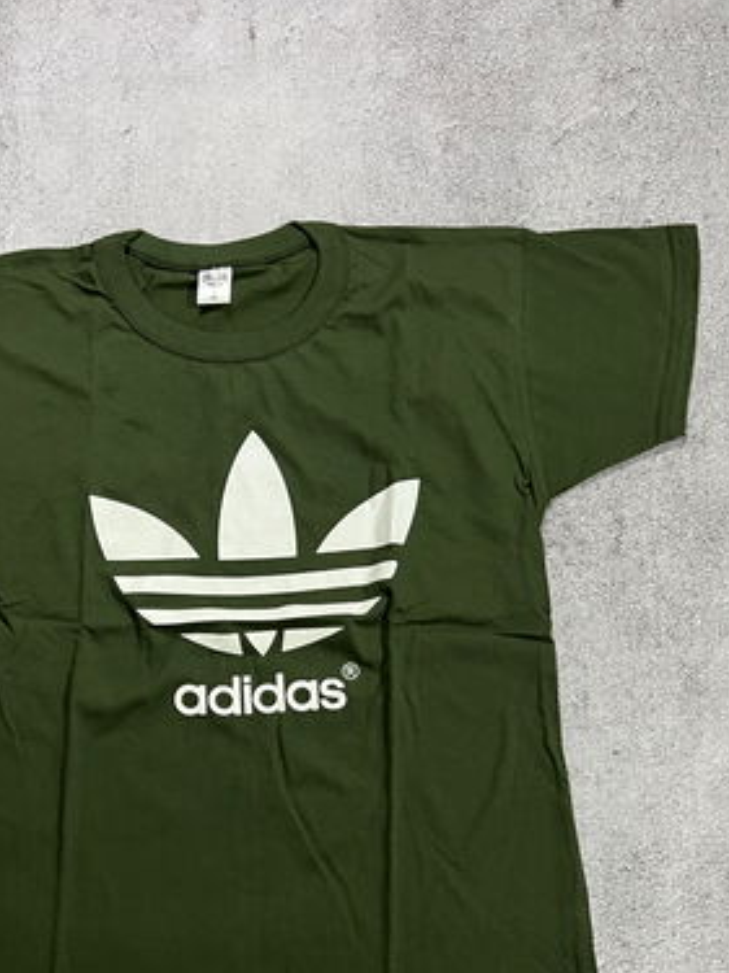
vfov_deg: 49.3
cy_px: 650
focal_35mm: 37
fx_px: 1040
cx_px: 244
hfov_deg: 38.2
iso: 400
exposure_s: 1/33
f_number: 1.5
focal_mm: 5.7
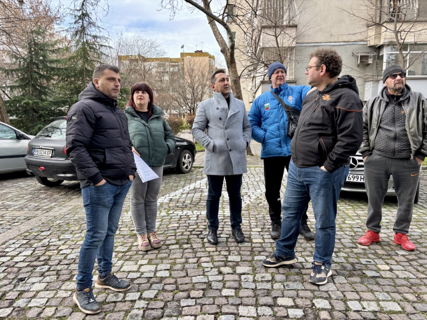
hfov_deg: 67.3
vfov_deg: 53.1
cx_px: 214
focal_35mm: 26
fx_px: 321
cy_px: 160
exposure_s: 1/264
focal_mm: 5.96
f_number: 1.6
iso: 40
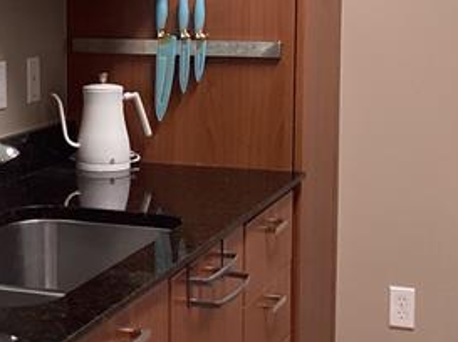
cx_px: 102
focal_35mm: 91
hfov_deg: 21.3
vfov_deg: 16.2
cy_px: 127
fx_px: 1202
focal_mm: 3.3
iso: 160
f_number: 2.4
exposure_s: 1/50
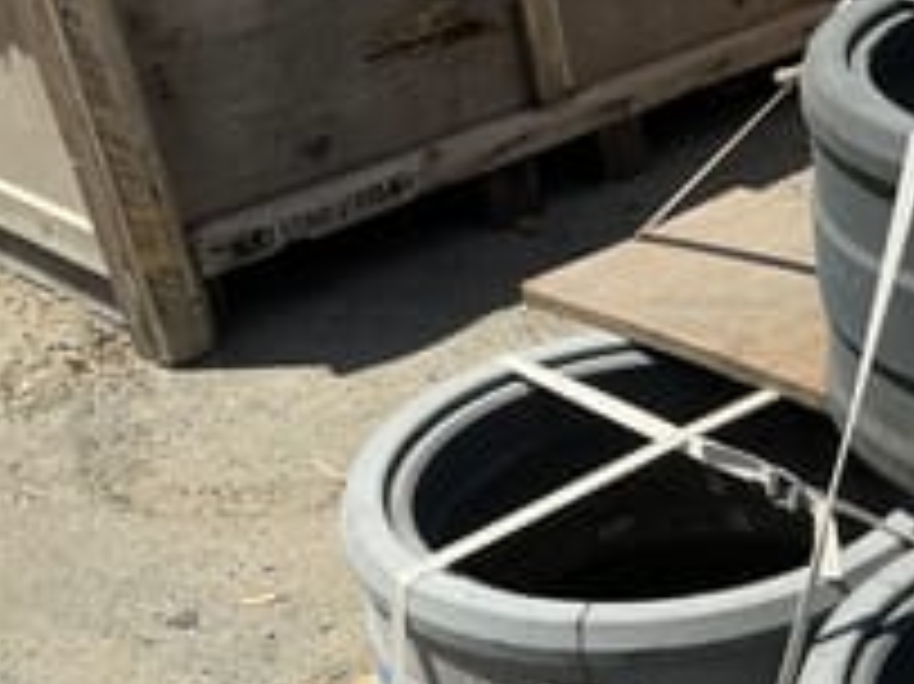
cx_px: 1112
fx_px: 1821
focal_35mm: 69
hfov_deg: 25.2
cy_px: 691
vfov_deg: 20.6
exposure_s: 1/2058
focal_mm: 3
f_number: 1.8
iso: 25
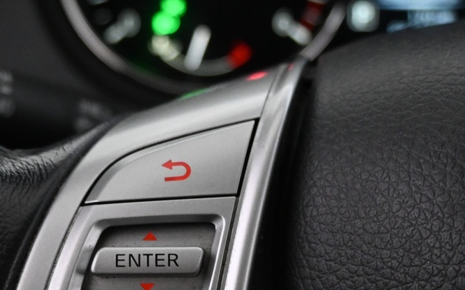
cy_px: 252
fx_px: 991
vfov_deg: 16.5
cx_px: 145
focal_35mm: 78
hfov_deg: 26.2
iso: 2500
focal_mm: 21
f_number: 4
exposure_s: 1/30
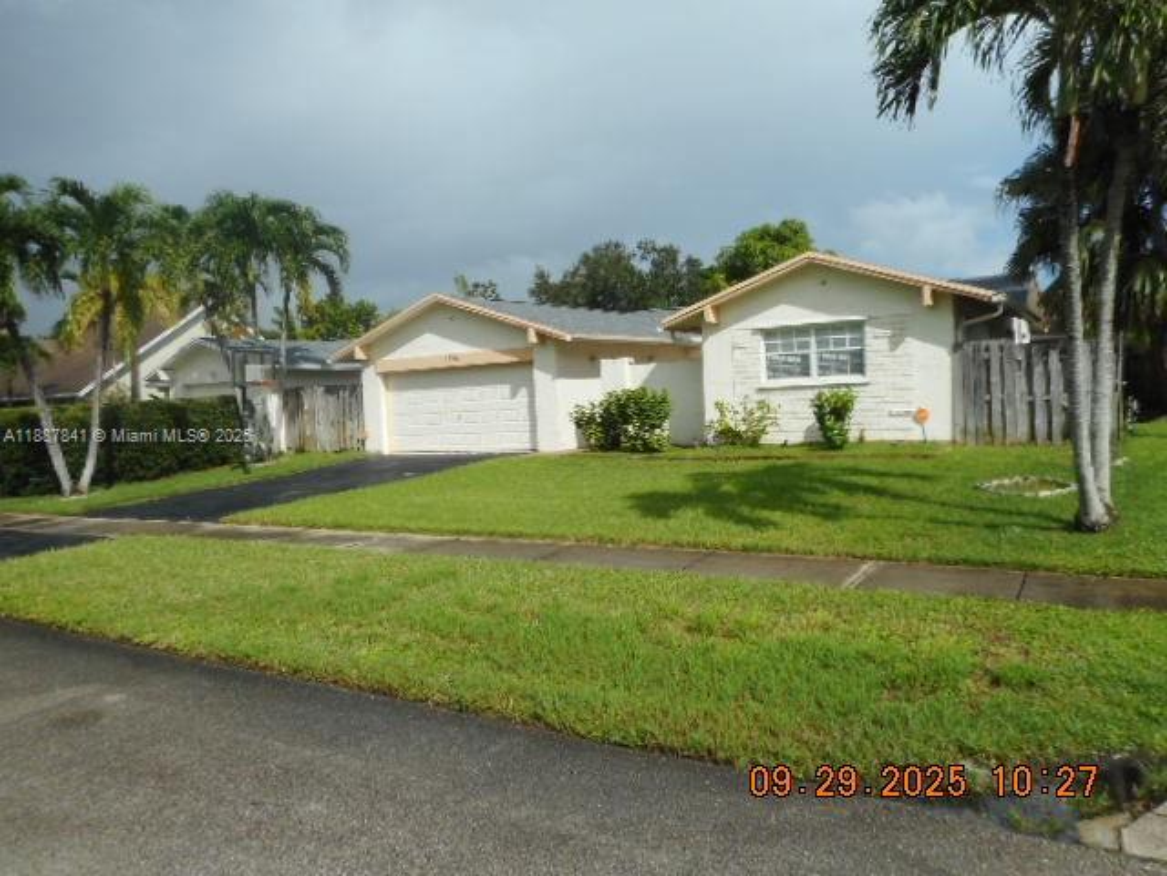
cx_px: 584
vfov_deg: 54.9
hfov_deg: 69.4
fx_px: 843
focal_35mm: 25
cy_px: 438
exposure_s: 1/200
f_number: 10.5
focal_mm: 4.5
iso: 80
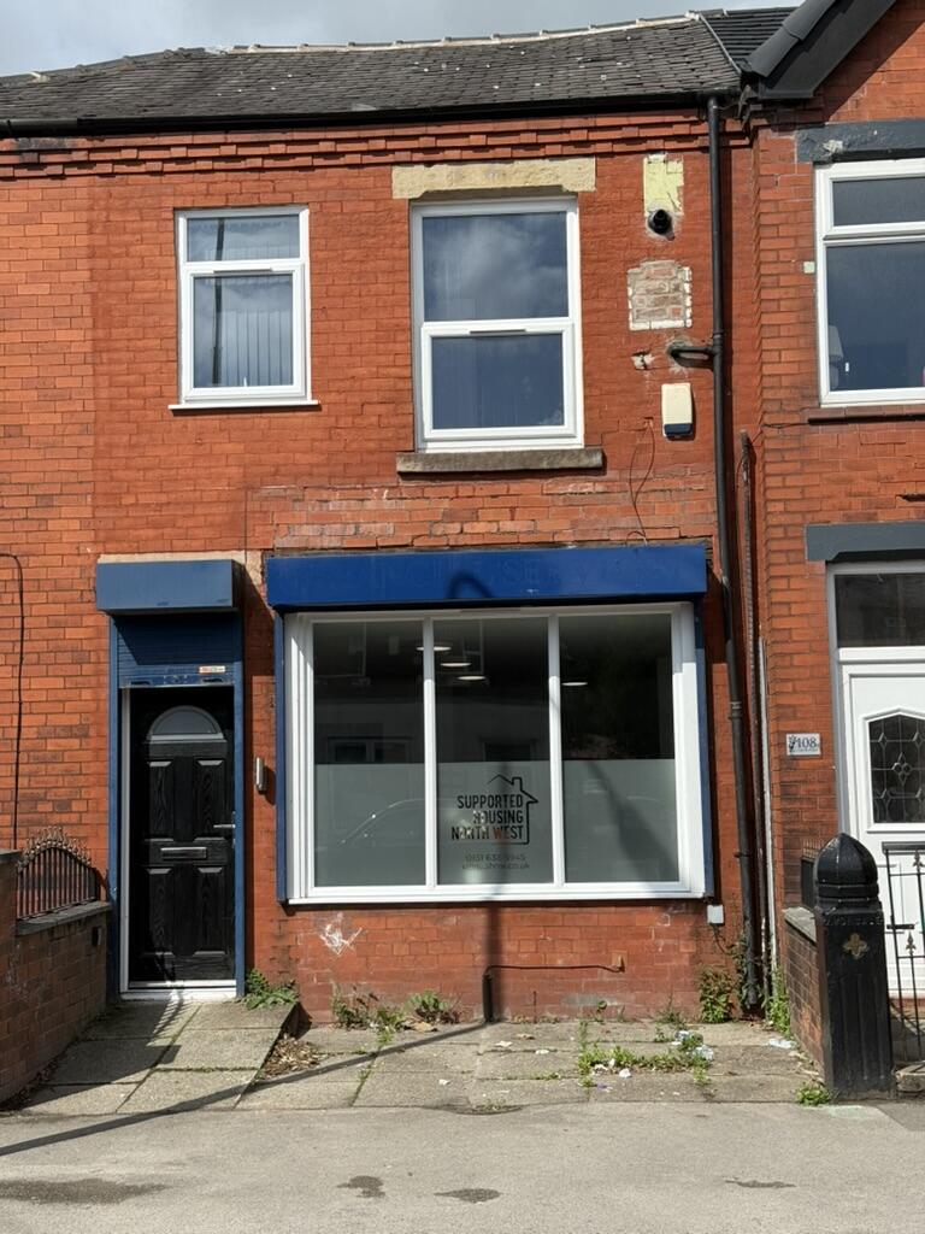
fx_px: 1710
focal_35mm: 48
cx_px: 462
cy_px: 617
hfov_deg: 30.3
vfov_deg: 39.7
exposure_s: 1/5208
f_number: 1.78
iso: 64
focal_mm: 6.76
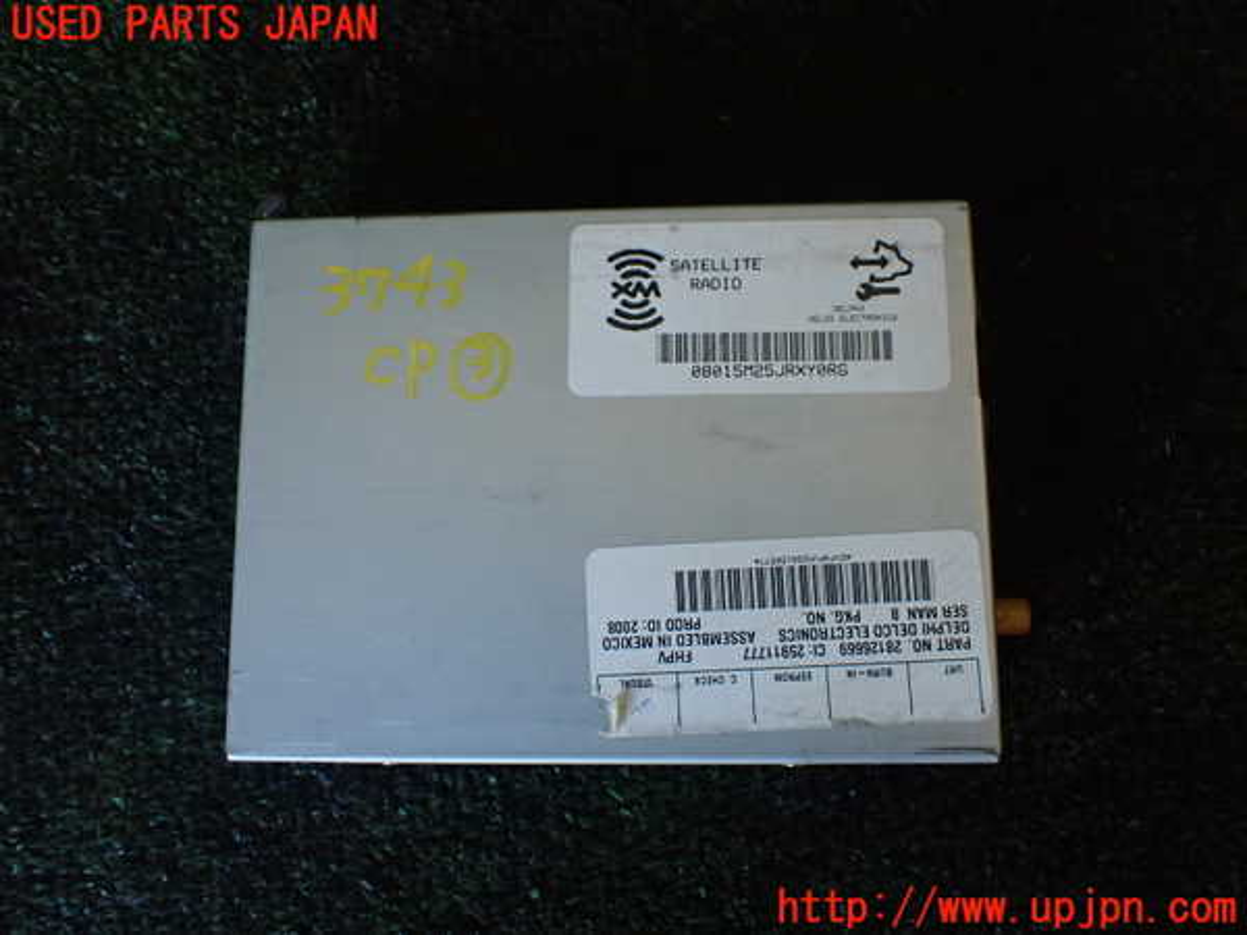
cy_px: 468
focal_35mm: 30
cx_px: 624
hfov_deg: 60.0
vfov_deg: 46.8
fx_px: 1081
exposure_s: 1/125
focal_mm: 5.4
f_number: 2.3
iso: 400
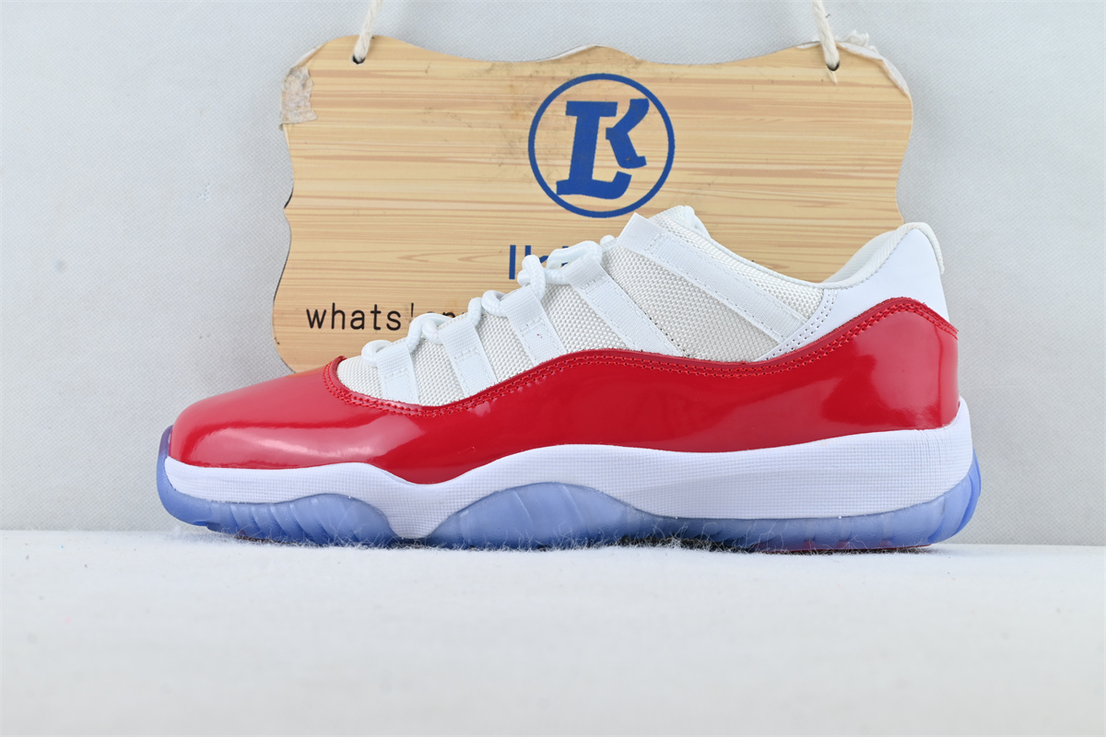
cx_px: 553
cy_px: 368
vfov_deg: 29.9
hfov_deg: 43.6
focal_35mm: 45
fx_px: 1382
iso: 100
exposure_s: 1/15
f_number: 10
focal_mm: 30
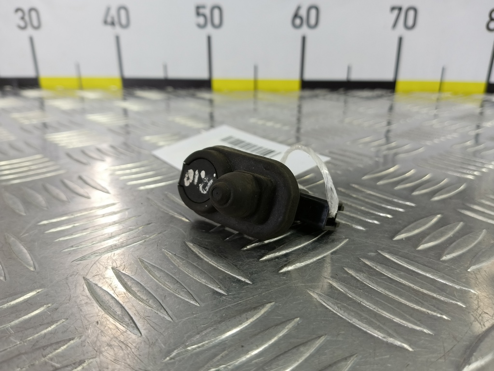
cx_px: 247
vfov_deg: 58.9
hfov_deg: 73.9
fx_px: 328
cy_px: 186
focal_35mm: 23
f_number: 1.6
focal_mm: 4.11
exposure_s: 1/50
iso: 113
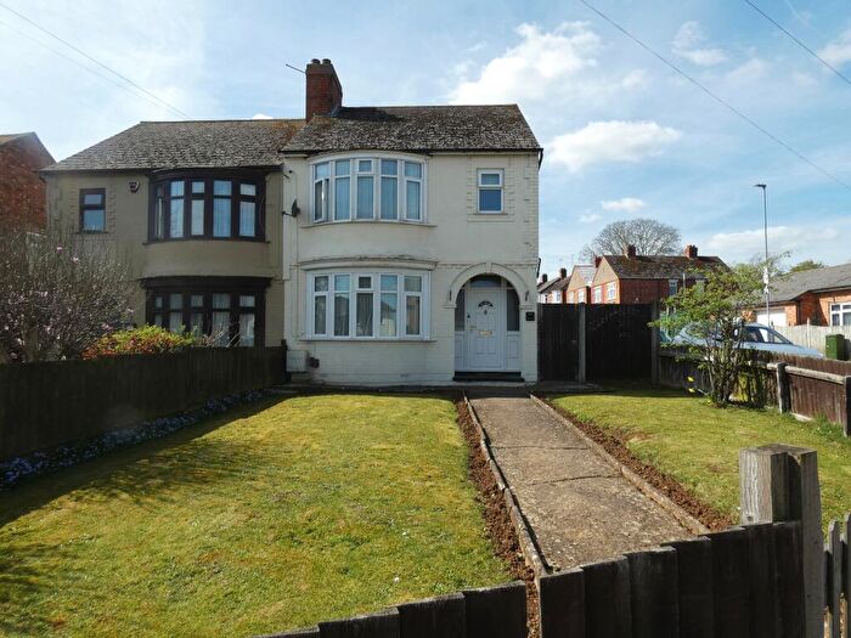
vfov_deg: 66.0
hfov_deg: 81.7
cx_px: 426
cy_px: 319
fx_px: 492
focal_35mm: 20
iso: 80
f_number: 3.2
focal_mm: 3.6
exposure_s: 1/1000
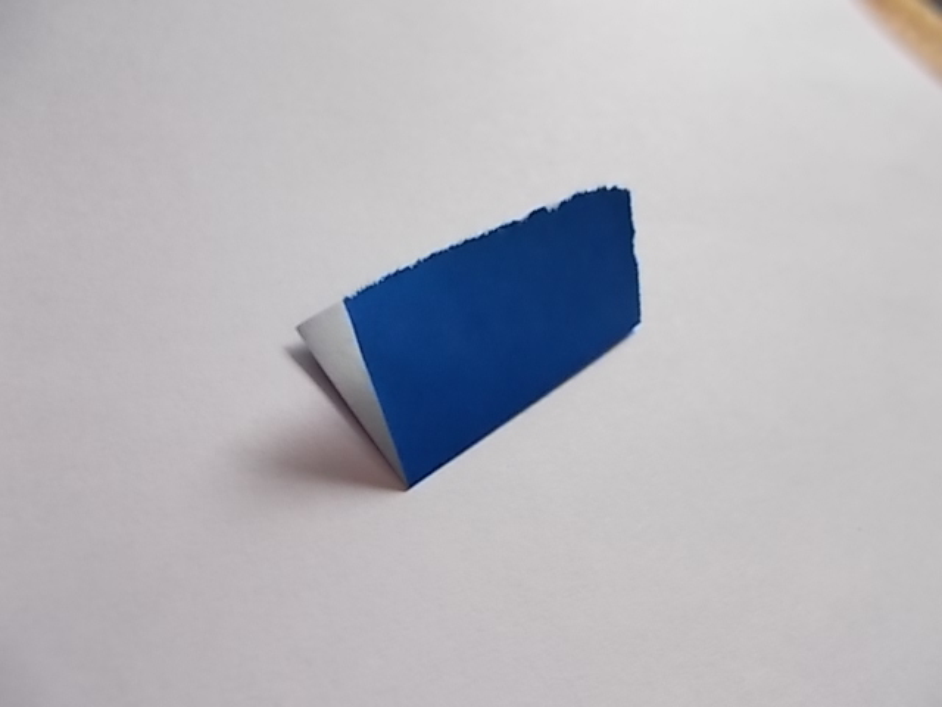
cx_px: 471
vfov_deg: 53.1
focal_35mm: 26
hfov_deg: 67.3
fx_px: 708
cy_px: 354
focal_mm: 4.6
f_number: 3.2
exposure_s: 1/10
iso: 200
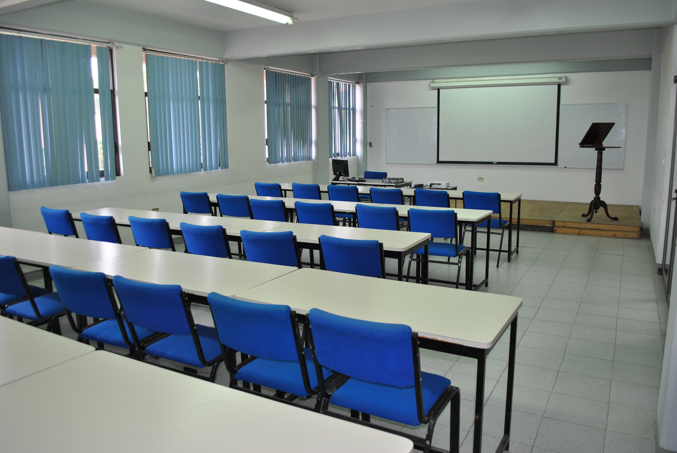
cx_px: 338
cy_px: 226
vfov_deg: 48.0
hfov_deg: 67.3
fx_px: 508
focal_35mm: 27
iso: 200
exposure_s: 1/40
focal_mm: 18
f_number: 3.5
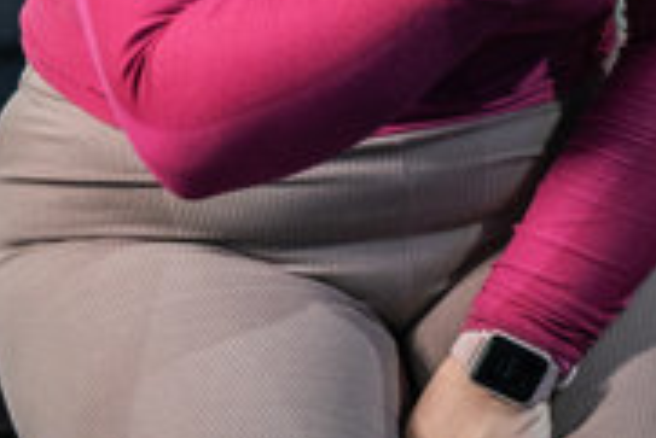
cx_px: 1816
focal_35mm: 232
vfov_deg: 5.9
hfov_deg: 7.9
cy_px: 232
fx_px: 4231
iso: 640
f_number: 1.2
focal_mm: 35
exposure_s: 1/160
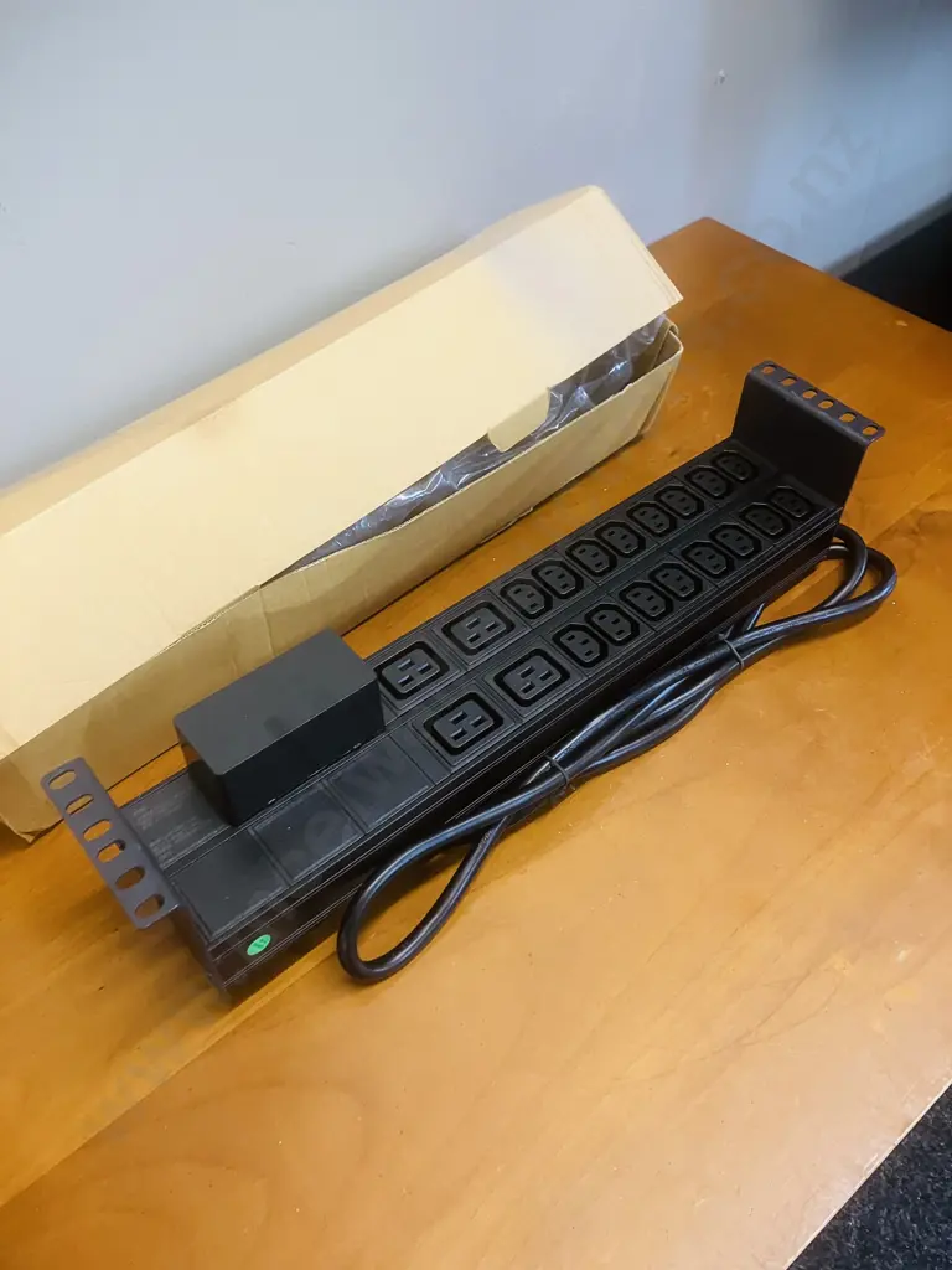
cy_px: 635
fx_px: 1027
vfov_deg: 63.4
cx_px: 476
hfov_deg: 49.7
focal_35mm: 28
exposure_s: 1/50
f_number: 1.8
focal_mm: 3.99
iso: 320
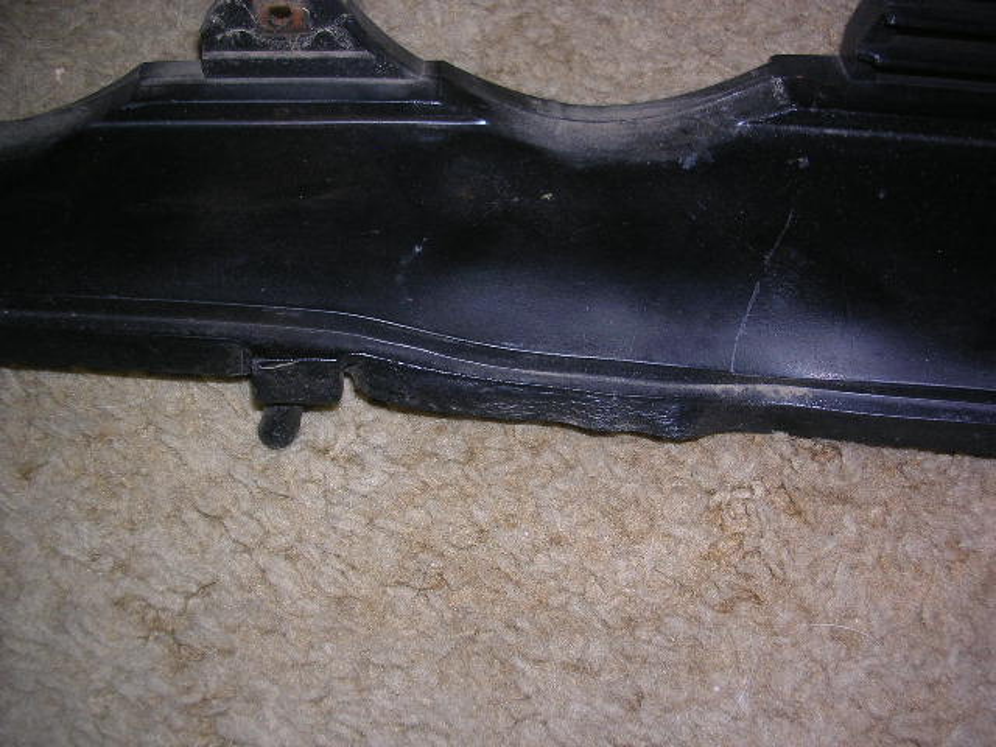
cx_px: 498
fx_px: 1093
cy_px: 374
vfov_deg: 37.7
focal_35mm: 38
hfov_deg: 49.0
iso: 50
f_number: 2.8
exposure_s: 1/60.1
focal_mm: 5.8
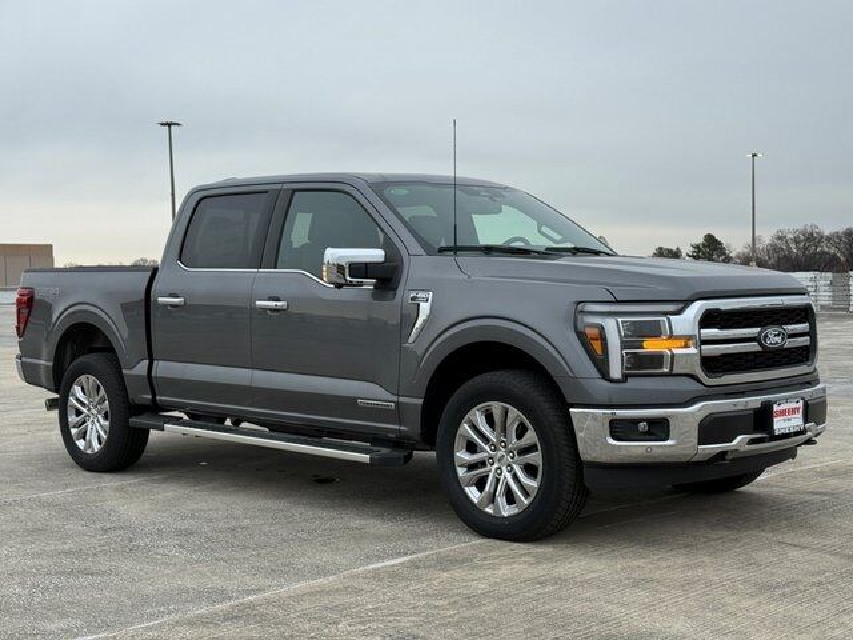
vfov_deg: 30.3
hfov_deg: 39.7
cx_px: 426
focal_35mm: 48
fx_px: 1183
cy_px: 320
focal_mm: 6.76
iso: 64
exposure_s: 1/1149
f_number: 1.78
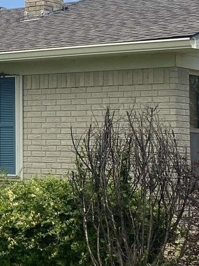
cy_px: 30
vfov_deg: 15.6
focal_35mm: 125
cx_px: -72
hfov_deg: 11.5
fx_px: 958
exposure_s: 1/3300
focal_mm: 4.25
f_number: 1.8
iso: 32
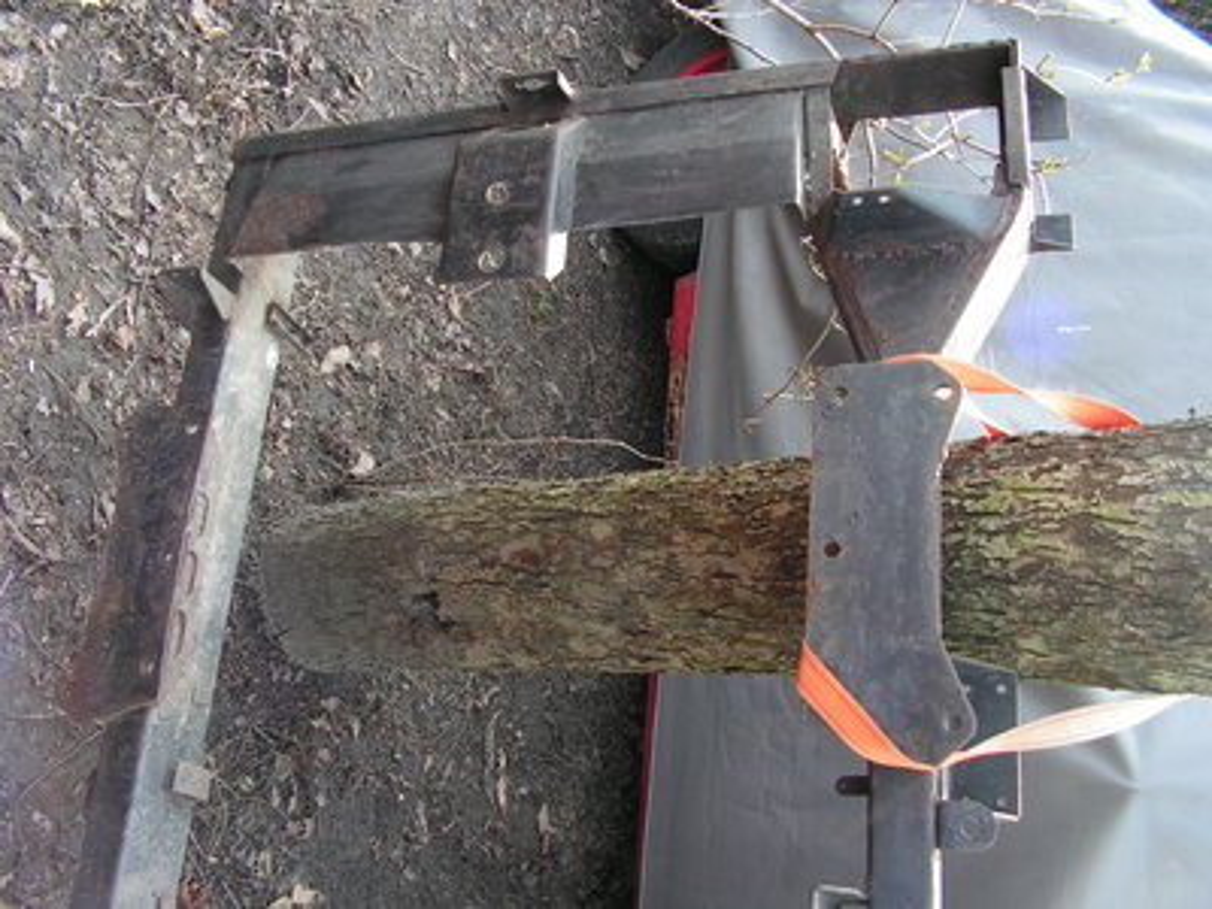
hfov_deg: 51.4
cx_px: 606
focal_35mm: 36
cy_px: 454
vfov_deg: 39.7
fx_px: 1260
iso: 80
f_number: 3.2
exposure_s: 1/40
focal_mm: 6
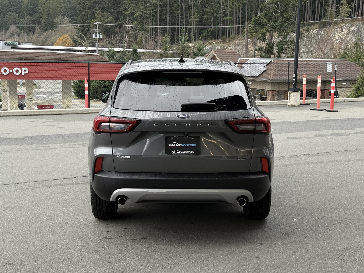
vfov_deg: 29.7
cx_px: 180
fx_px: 515
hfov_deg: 38.9
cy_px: 135
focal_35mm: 49
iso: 50
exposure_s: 1/164
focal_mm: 6.76
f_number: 1.78
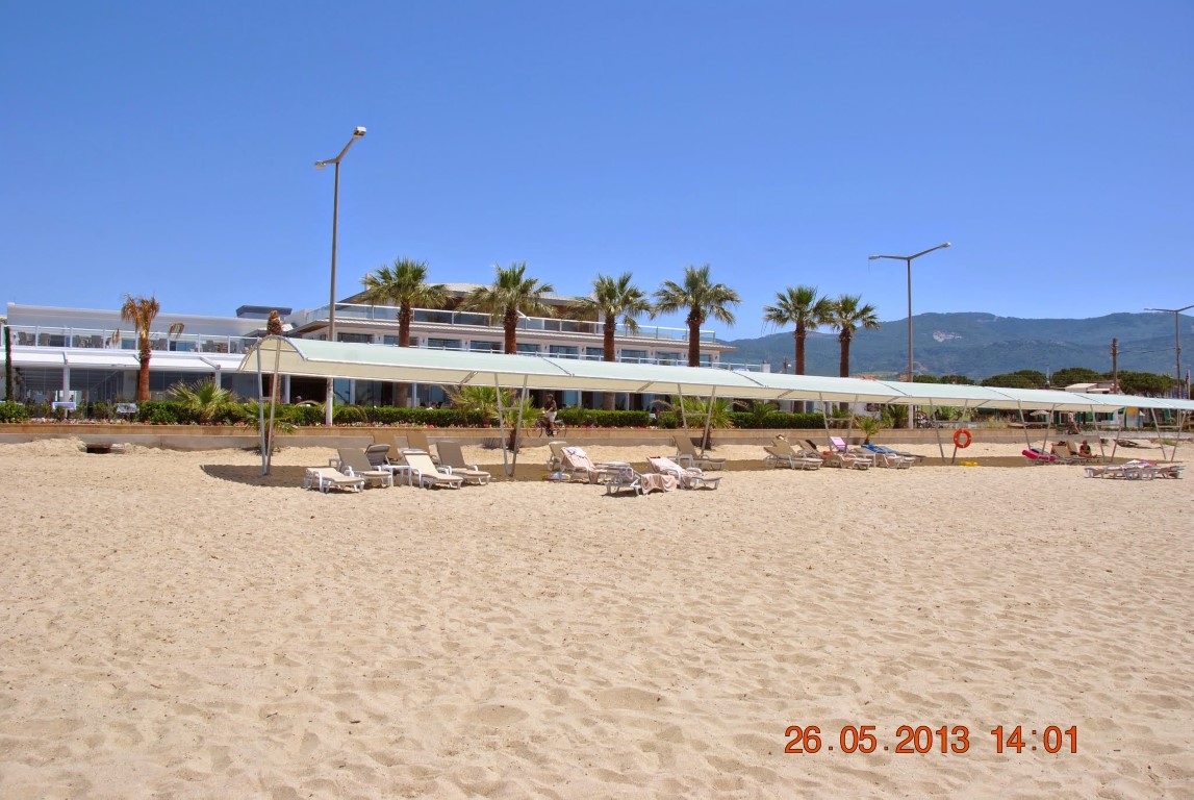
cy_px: 400
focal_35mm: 27
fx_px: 897
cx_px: 597
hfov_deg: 67.3
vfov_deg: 48.1
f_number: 9
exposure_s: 1/320
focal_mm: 18
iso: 100
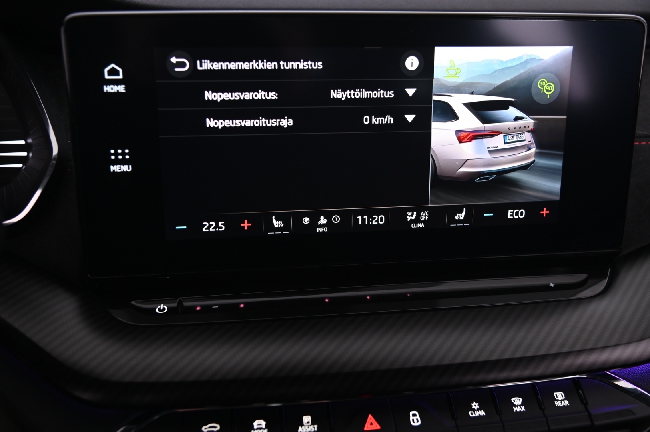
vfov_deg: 35.0
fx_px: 686
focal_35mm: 38
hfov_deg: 50.7
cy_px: 216
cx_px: 325
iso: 2000
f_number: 4
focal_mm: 38
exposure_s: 1/30
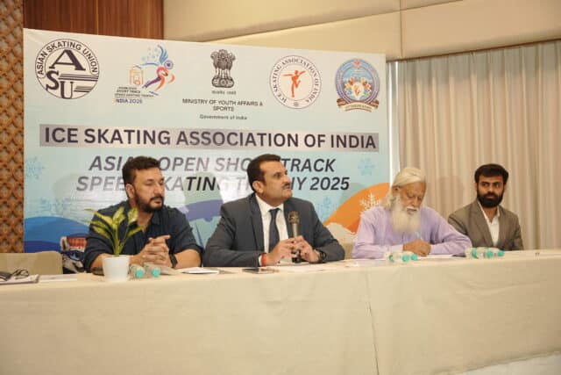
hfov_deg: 51.5
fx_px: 581
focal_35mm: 37
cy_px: 188
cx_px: 280
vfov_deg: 35.7
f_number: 2.8
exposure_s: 1/160
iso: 1000
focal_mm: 37.3
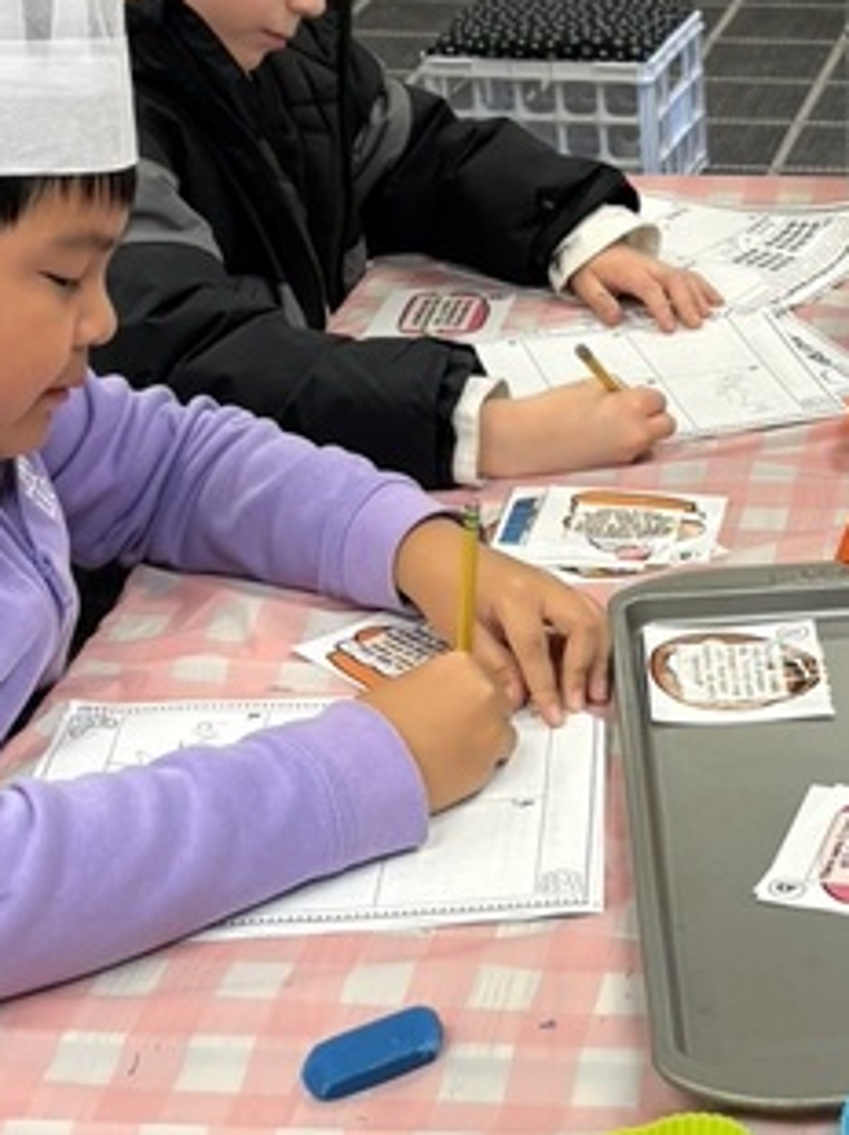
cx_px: 812
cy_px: 564
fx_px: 2816
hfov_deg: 16.8
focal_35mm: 86
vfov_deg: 22.8
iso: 50
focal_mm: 5.96
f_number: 1.6
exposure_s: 1/66
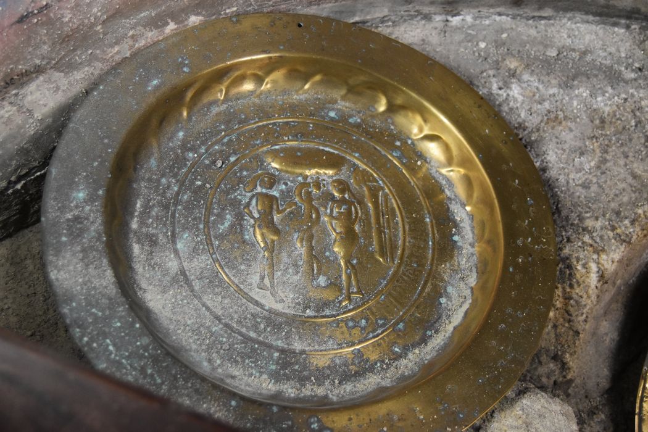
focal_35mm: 48
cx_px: 324
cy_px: 216
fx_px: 864
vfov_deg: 28.1
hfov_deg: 41.1
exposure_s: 1/60
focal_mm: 32
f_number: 4.5
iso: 1600
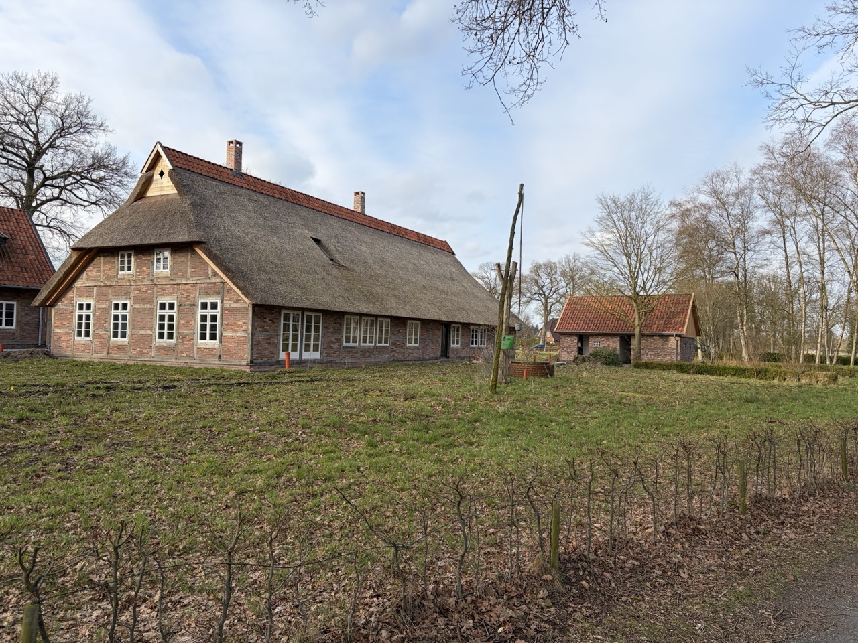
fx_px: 644
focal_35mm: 26
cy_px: 322
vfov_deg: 53.1
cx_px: 429
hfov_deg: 67.3
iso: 50
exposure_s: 1/1587
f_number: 1.6
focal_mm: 5.96
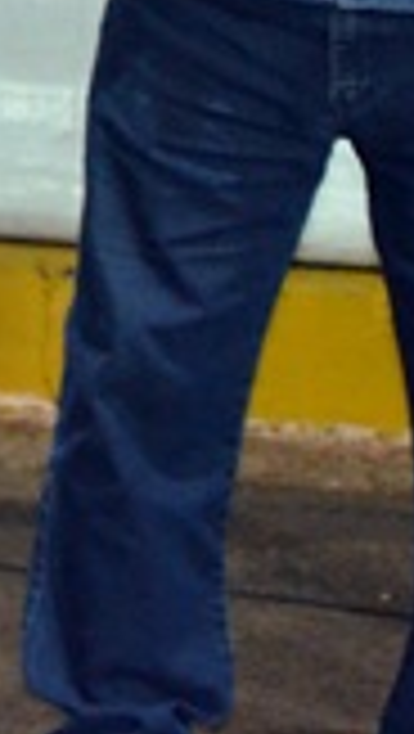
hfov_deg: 2.5
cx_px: -1125
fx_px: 9266
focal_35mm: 476
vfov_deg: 4.5
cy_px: -446
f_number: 5.3
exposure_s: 1/60
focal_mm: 62
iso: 3200
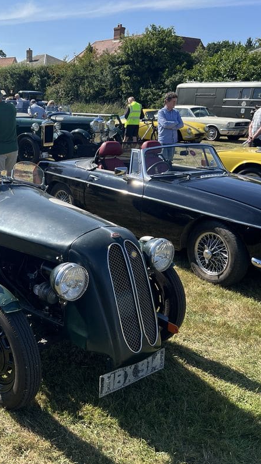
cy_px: 233
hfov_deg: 30.0
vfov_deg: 52.8
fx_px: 468
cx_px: 33
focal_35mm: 38
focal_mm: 5.7
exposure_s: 1/1724
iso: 50
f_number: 1.5
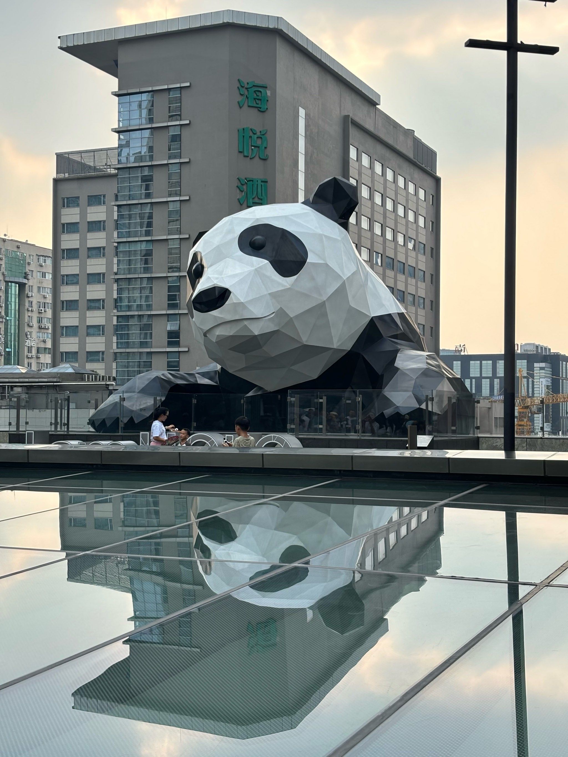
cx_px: 284
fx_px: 1137
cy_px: 378
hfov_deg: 28.0
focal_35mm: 52
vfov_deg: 36.8
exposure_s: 1/591
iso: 32
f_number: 1.6
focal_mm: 5.96
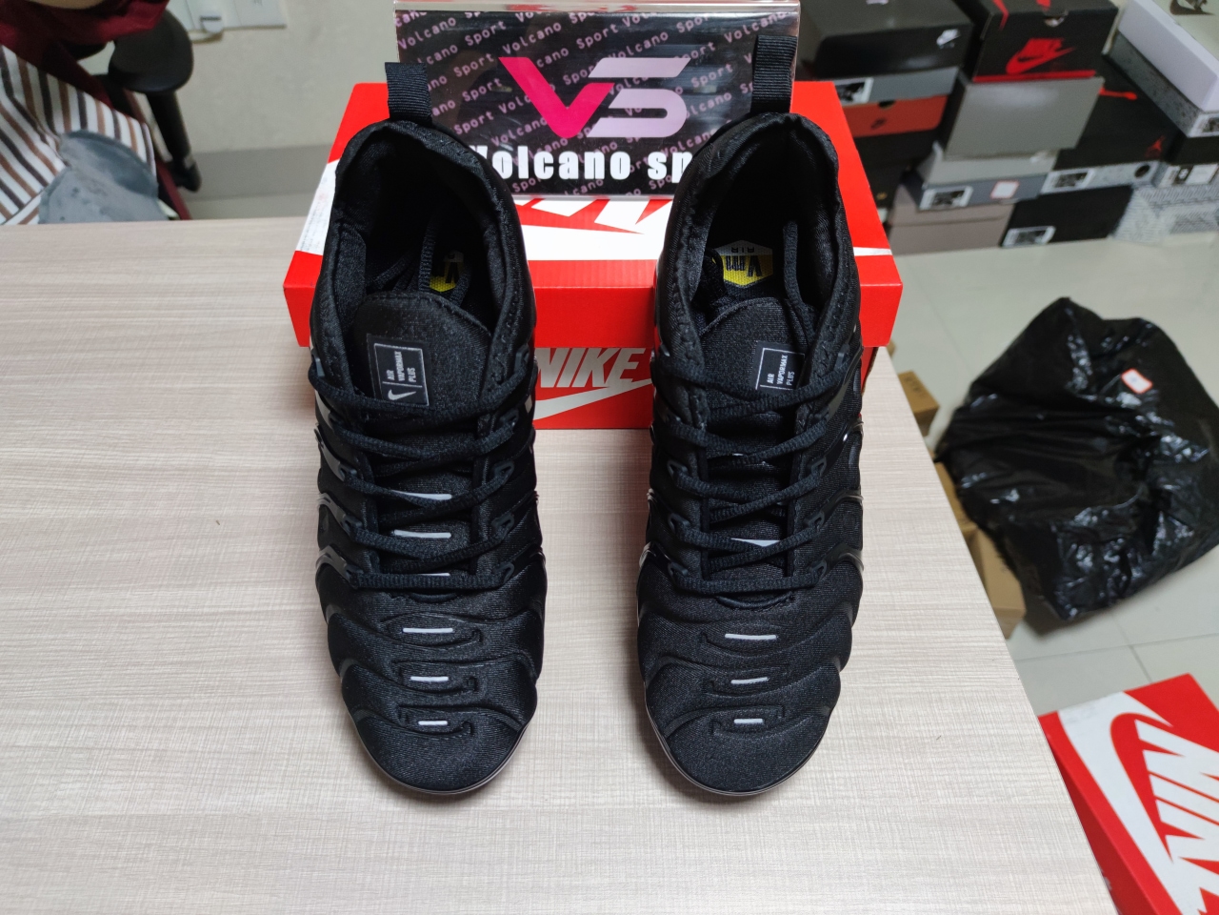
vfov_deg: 56.8
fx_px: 845
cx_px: 610
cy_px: 458
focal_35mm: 24
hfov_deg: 71.6
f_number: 1.69
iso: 285
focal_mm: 6.72
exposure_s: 1/53
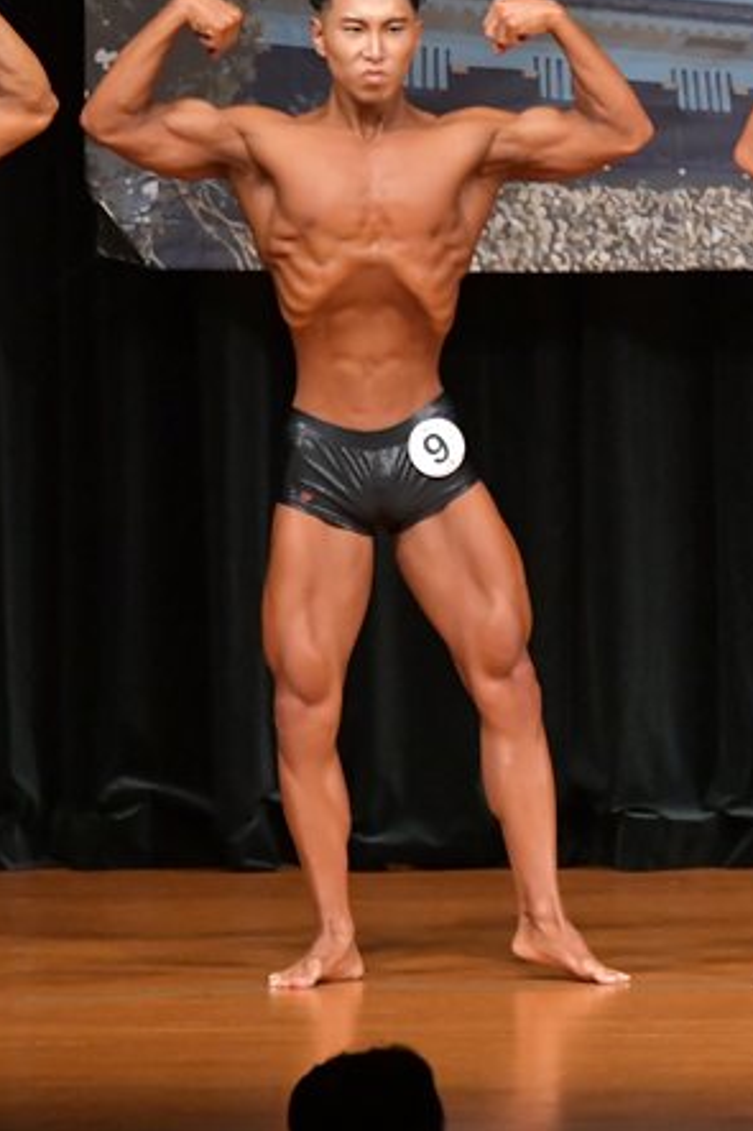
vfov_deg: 4.4
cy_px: 528
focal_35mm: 472
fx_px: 14819
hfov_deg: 2.9
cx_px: 719
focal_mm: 180
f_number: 5.6
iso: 8000
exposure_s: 1/400
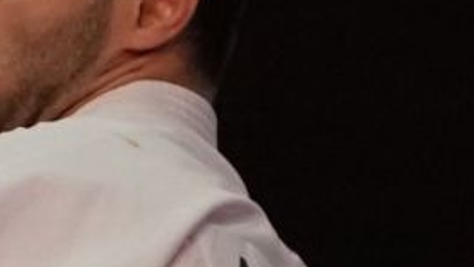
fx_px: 19912
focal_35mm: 1583
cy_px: 305
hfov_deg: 1.4
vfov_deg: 0.8
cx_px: -1117
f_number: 2.8
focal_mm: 148
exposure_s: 1/1000
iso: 4000
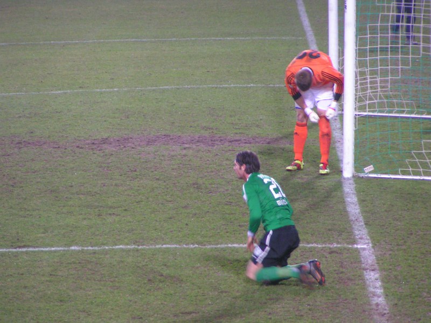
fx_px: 4233
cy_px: 162
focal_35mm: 340
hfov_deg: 5.8
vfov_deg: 4.4
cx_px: 216
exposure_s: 1/25
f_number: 3.5
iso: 200
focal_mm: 52
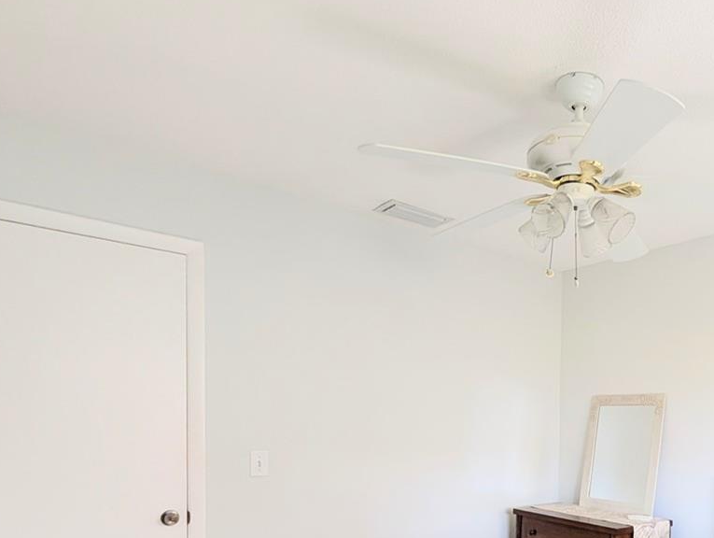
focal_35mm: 25
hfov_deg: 63.6
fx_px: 516
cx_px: 566
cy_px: 445
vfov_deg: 51.0
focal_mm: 2.02
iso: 62
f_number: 1.7
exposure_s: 1/52.2
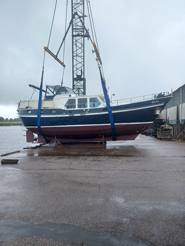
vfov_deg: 67.3
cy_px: 126
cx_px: 92
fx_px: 185
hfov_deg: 53.0
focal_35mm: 26
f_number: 1.8
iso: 40
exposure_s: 1/100
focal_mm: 4.6
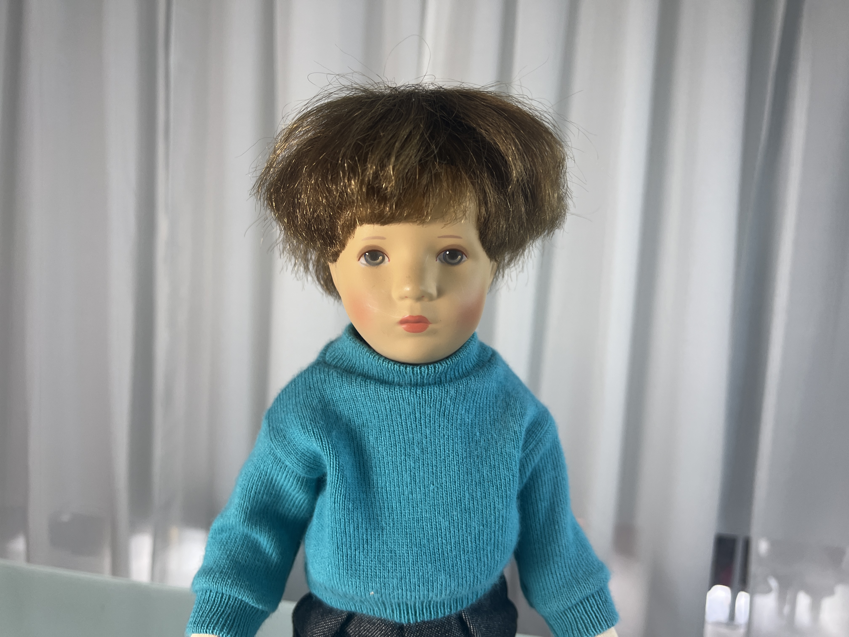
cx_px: 424
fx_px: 638
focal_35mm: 26
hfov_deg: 67.3
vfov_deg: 53.1
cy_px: 318
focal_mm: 5.7
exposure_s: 1/100
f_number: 1.5
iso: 40
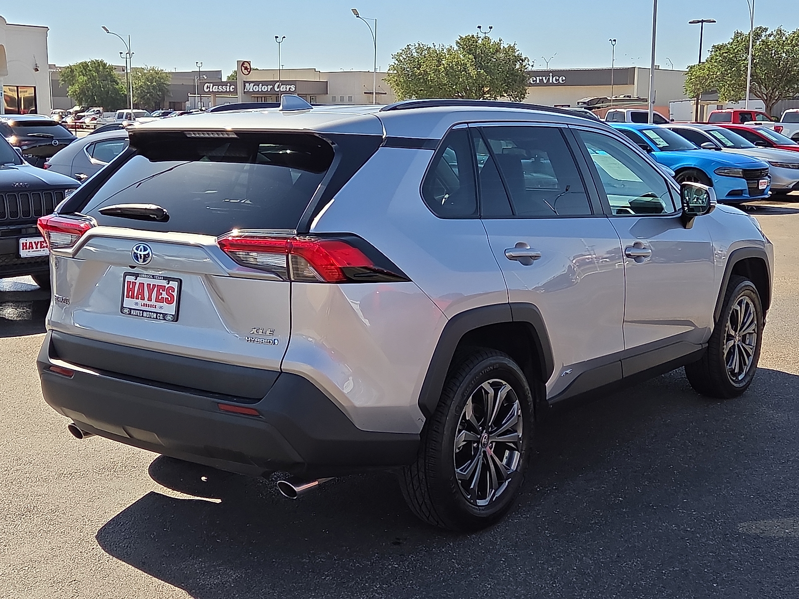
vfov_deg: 30.9
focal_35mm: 47
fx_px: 1085
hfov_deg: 40.4
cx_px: 400
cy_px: 300
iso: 25
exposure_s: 1/1250
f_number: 1.8
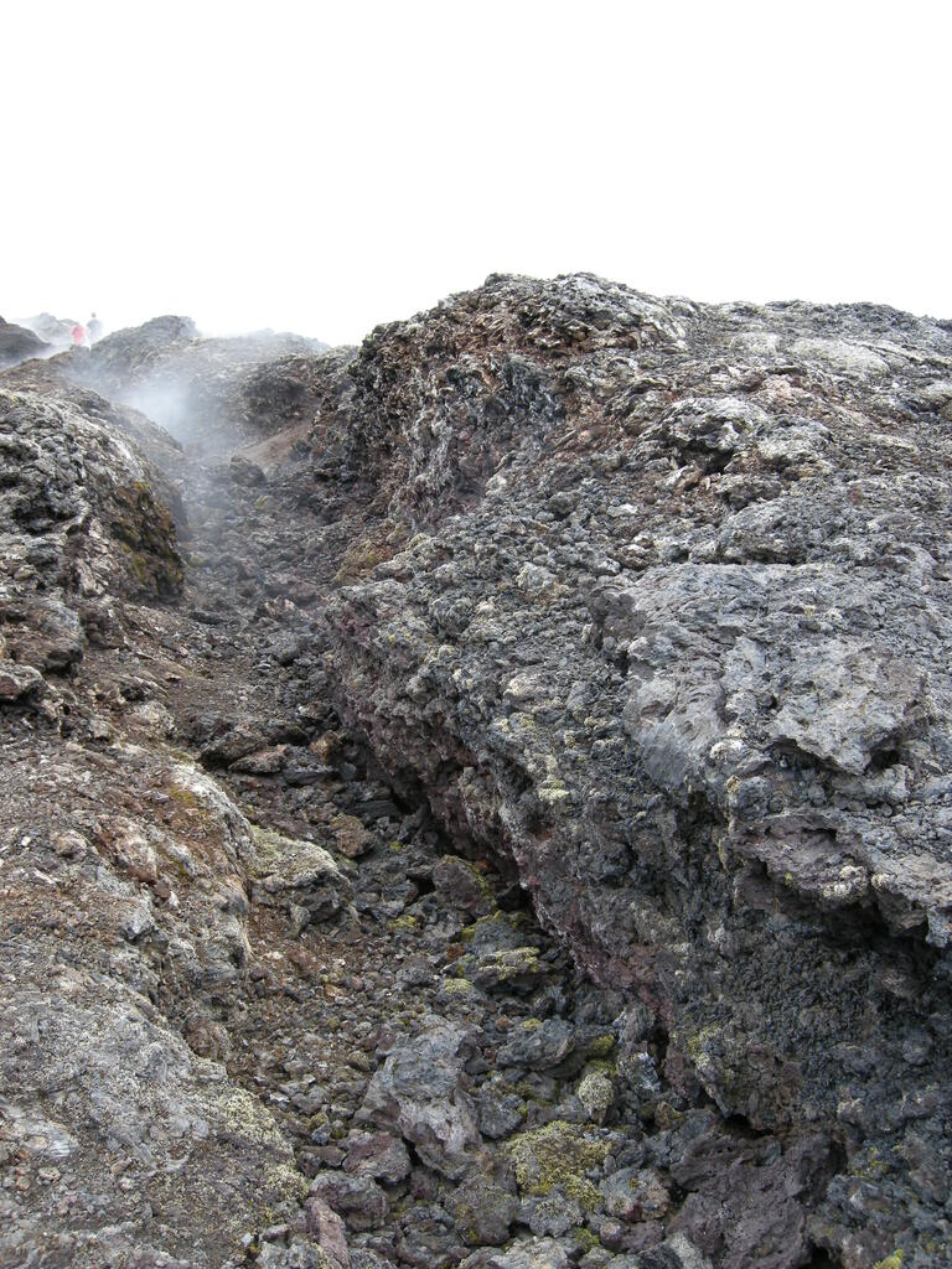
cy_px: 634
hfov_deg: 40.7
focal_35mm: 35
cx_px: 476
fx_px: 1283
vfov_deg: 52.6
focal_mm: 7.5
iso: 100
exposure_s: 1/65.4
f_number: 3.4
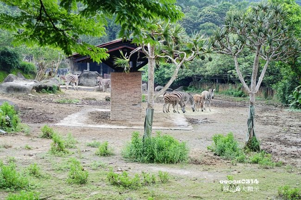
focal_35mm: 70
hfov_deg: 28.9
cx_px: 150
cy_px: 100
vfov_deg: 19.4
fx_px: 585
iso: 125
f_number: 2.8
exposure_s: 1/80
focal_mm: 25.7
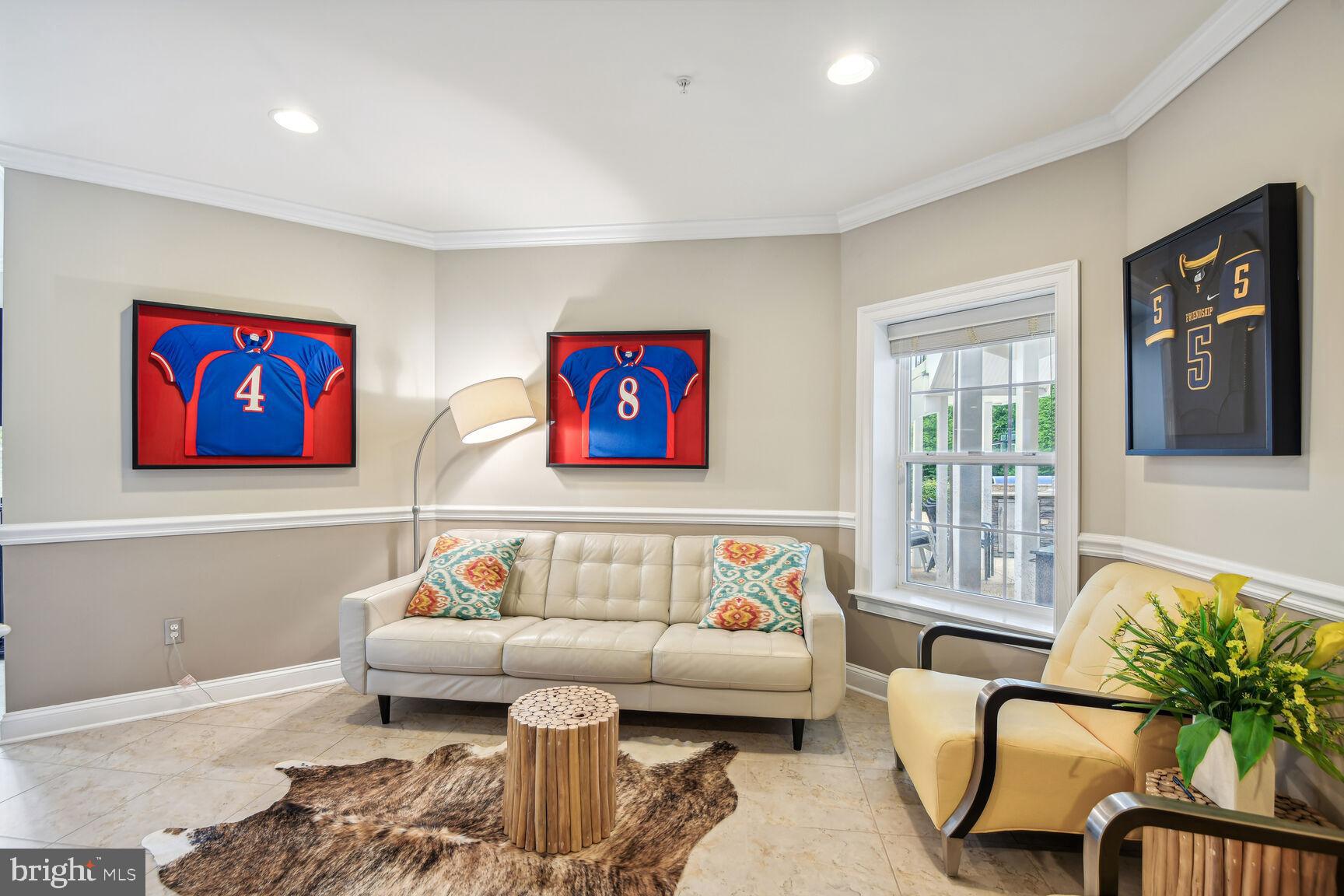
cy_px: 448
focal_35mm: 16
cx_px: 672
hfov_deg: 96.7
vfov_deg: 73.7
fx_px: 597
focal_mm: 16
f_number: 8
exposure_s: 1/5
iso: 200
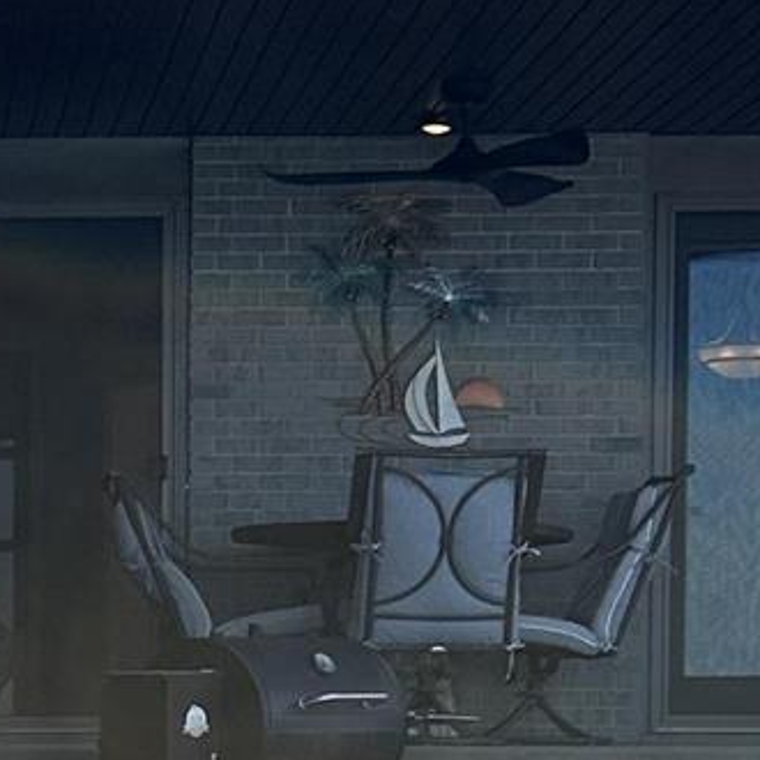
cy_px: 801
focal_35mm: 148
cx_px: -212
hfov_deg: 11.5
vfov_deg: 11.7
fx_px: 3676
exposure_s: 1/2967
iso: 80
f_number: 1.78
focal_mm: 6.86
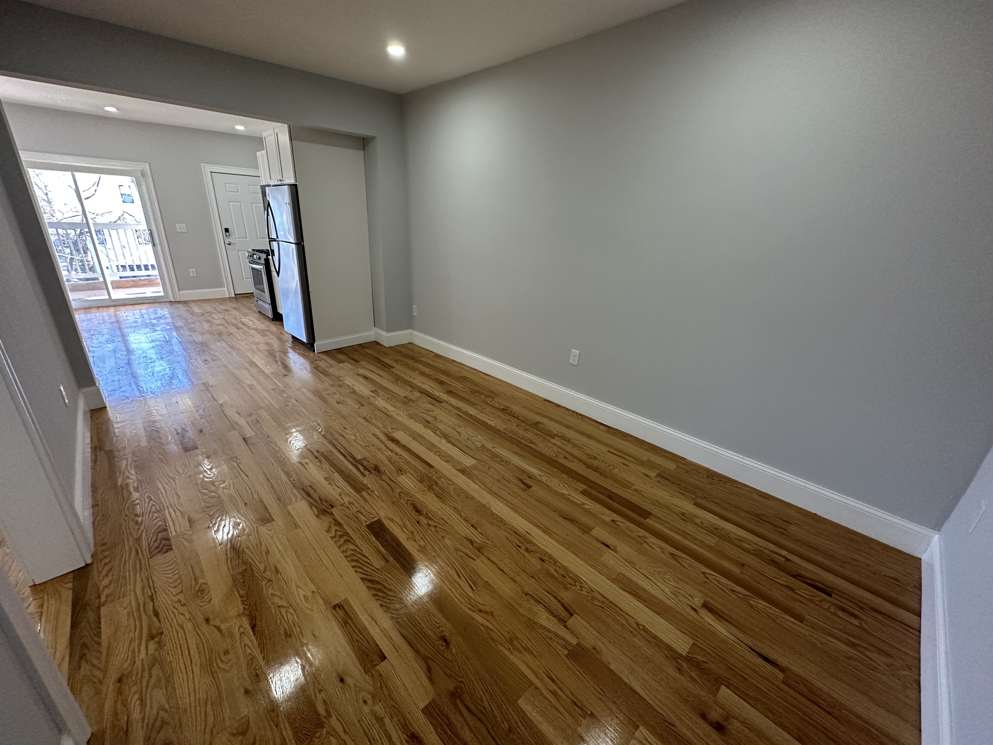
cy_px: 372
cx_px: 496
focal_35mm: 14
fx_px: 402
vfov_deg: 85.7
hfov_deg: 102.1
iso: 250
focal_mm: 2.22
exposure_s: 1/60
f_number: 2.2
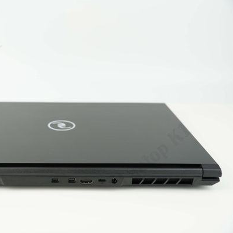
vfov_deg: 34.0
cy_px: 116
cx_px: 61
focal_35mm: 50
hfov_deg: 33.4
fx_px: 381
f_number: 2.8
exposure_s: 1/80
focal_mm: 26
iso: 100
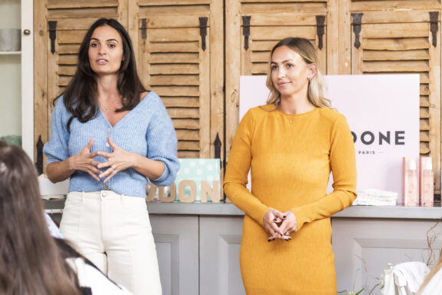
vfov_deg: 15.4
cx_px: 196
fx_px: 1093
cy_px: 116
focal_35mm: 89
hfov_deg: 22.8
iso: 1250
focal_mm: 50
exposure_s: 1/250
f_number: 2.8
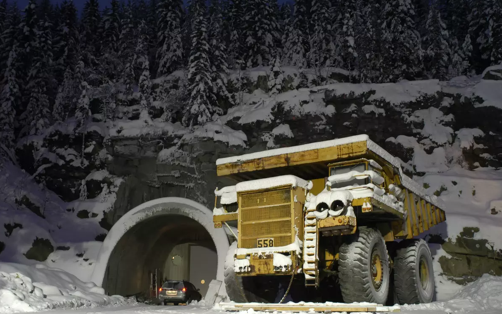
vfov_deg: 34.4
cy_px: 162
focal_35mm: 37
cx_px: 252
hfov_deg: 52.8
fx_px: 506
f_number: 11
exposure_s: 6
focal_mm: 24
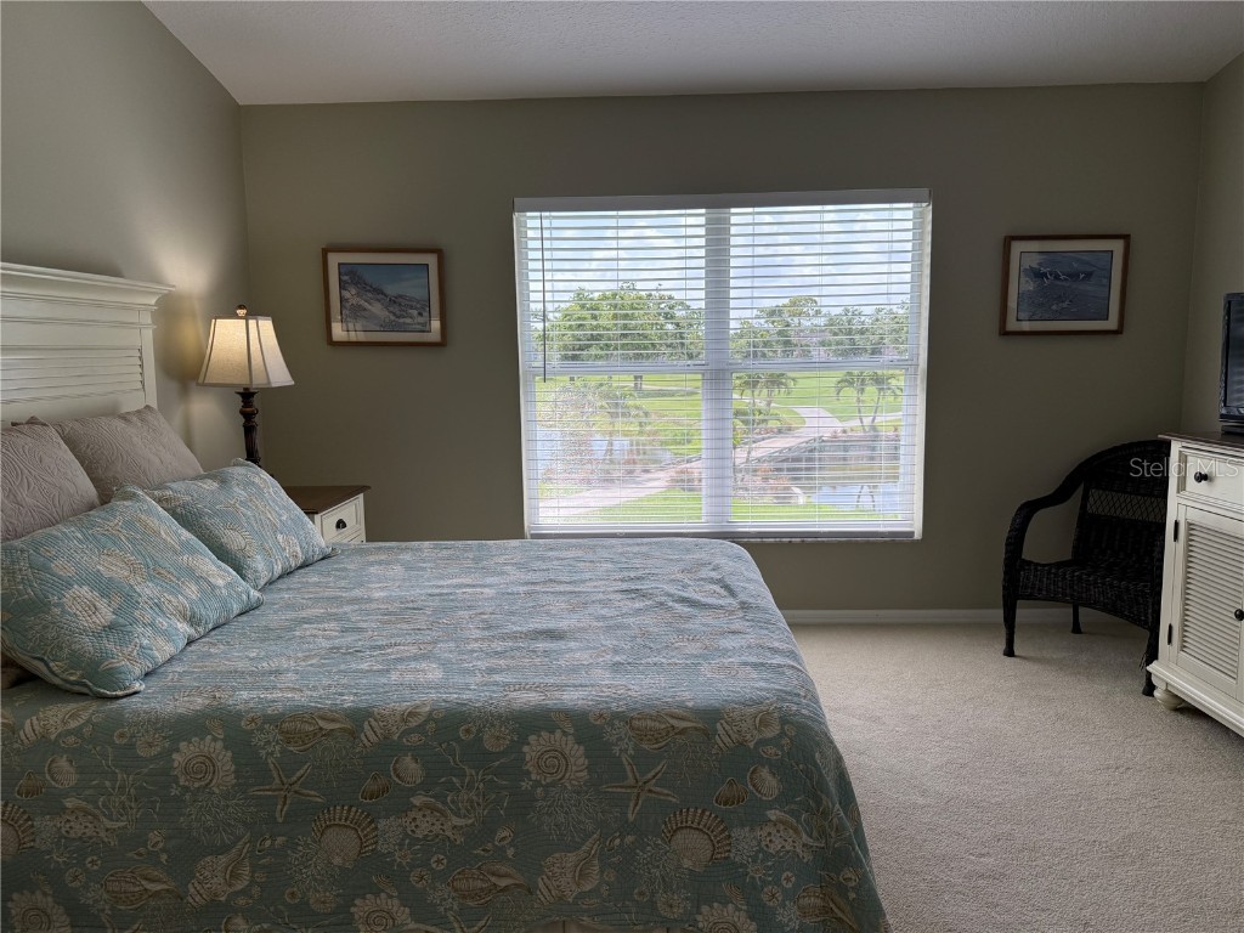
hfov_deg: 71.6
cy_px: 466
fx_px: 862
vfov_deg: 56.8
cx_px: 622
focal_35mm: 24
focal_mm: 6.76
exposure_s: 1/1230
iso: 100
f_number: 1.78
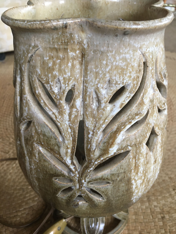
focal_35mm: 29
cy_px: 117
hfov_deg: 48.2
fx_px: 197
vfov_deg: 61.7
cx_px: 88
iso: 160
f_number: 2.2
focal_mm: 4.15
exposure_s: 1/33
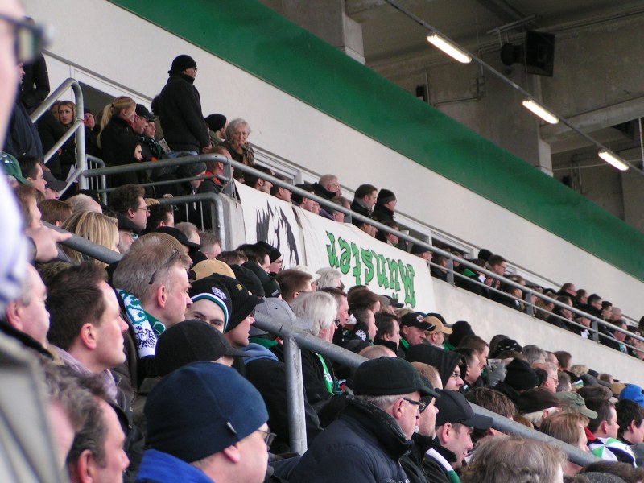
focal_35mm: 157
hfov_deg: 12.6
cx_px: 322
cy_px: 242
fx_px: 2921
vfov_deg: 9.5
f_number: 3.5
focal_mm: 24
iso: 100
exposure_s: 1/160
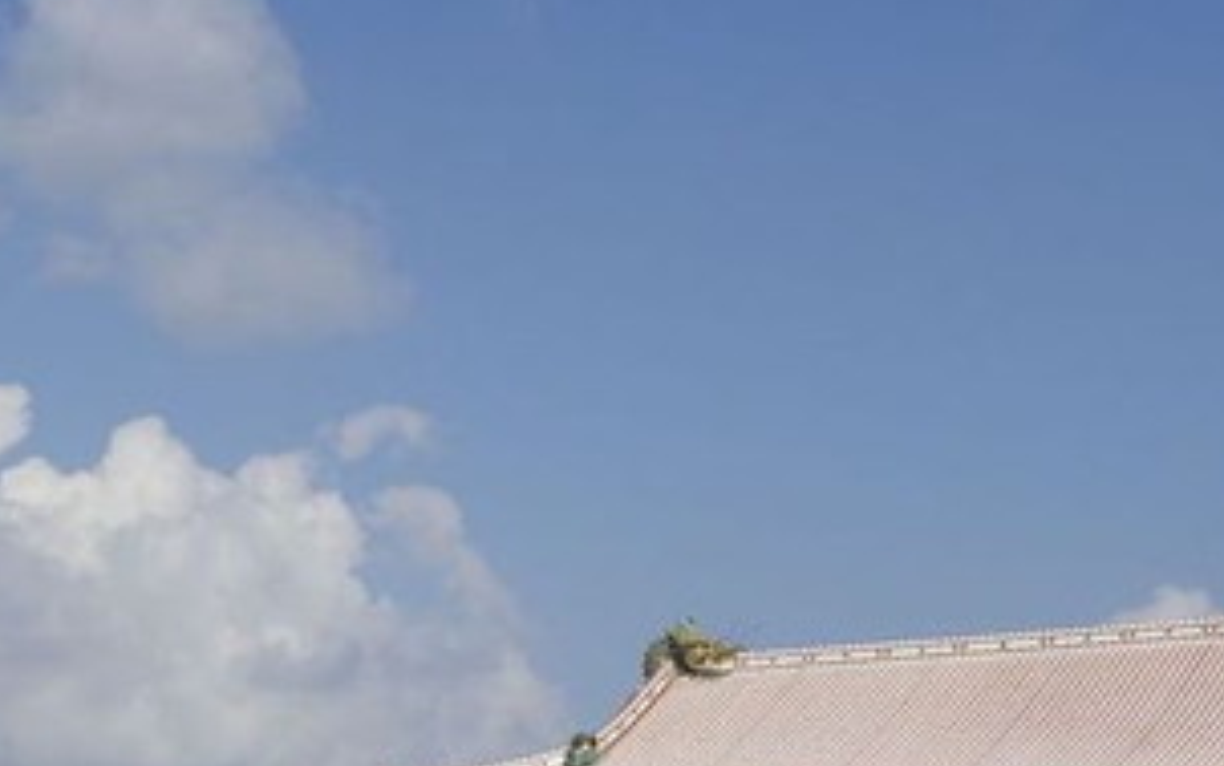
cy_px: 671
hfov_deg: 25.8
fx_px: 2670
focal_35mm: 80
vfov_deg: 16.1
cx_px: 701
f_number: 11
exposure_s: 1/400
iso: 200
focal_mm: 24
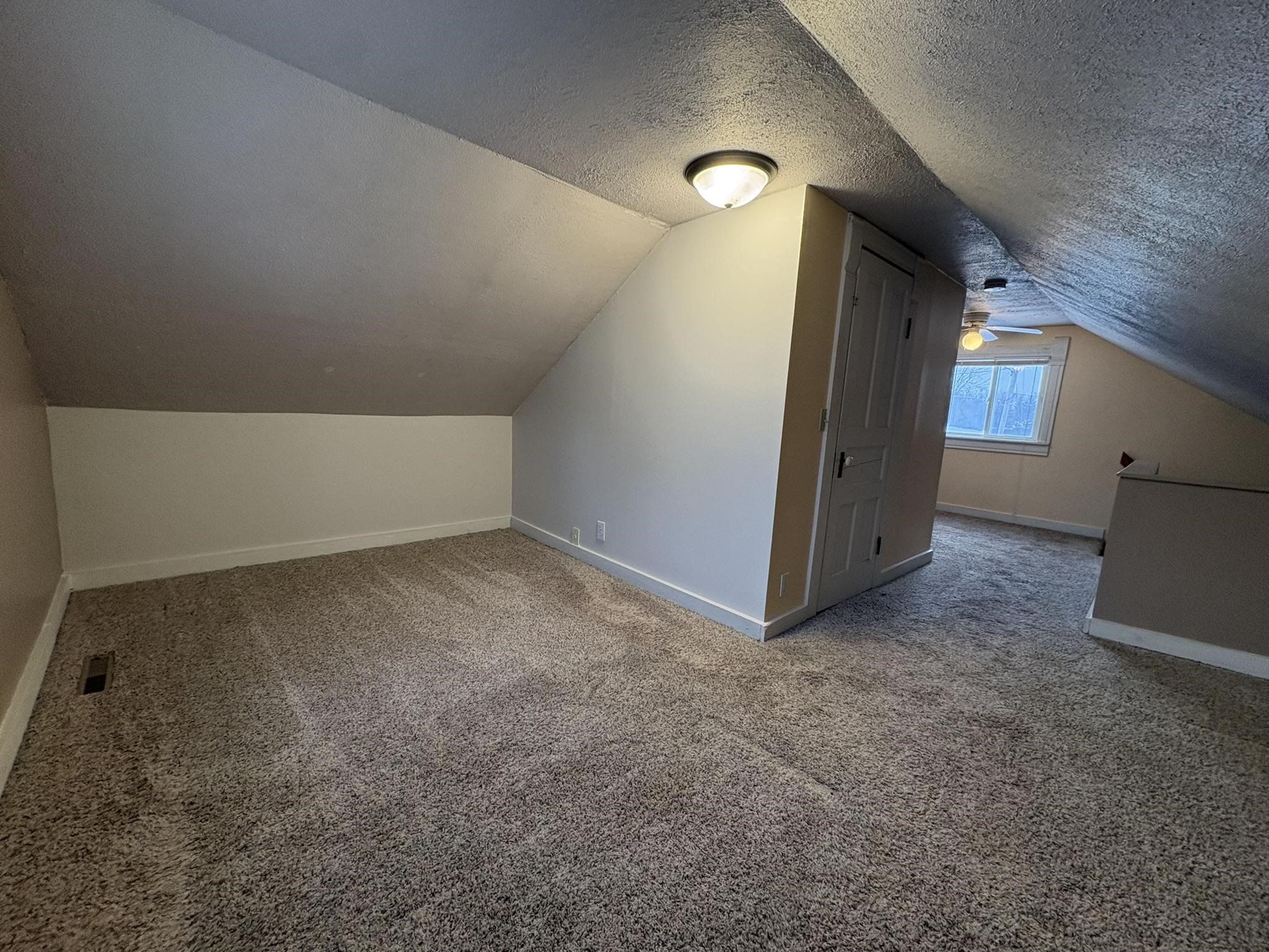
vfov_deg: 85.7
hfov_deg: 102.1
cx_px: 634
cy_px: 476
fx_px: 513
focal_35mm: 14
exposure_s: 1/120
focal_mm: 2.22
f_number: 2.2
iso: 250
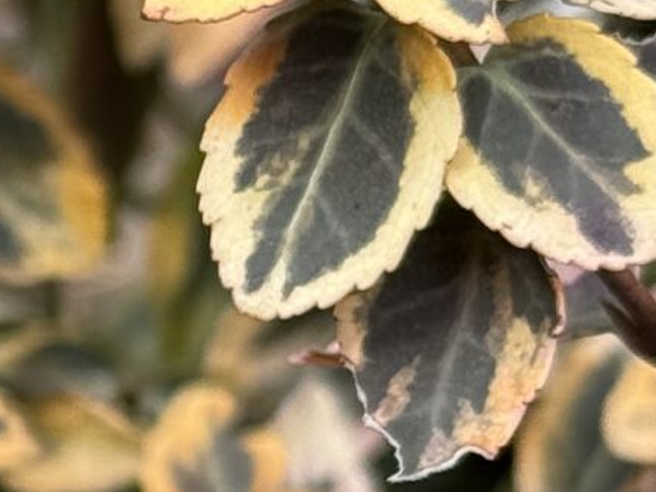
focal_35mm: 283
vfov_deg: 5.2
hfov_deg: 6.7
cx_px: -719
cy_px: 884
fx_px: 5366
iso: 80
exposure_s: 1/740
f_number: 1.78
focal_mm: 6.76
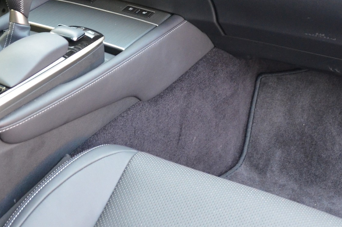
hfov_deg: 29.9
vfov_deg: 19.7
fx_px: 635
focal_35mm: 67
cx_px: 111
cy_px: 5
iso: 1600
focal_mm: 20
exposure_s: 1/80
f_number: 3.5
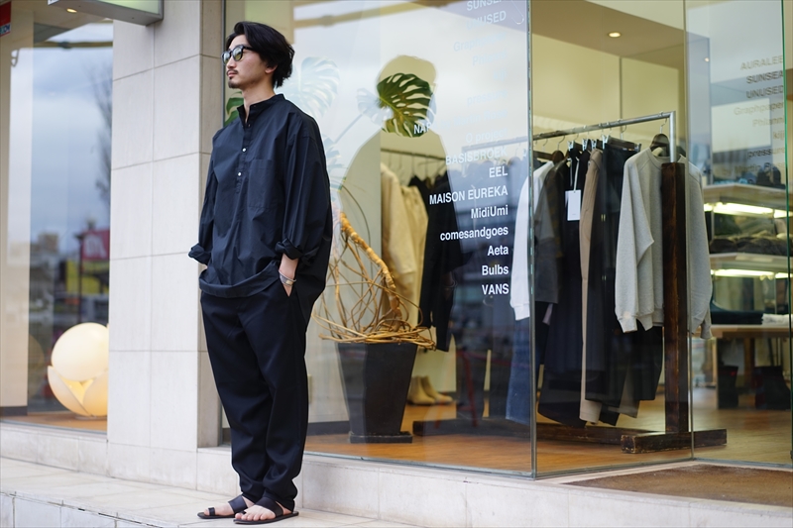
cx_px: 396
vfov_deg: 24.6
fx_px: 1211
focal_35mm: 55
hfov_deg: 36.3
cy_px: 264
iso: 100
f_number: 2
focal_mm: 55
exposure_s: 1/80
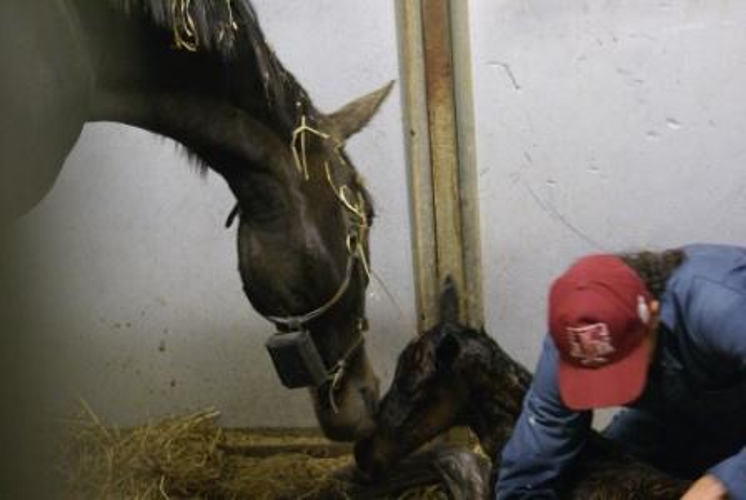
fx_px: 1556
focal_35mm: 75
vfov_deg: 18.2
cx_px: 373
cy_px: 250
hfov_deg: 27.0
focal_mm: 50
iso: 800
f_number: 5.6
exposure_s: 1/15
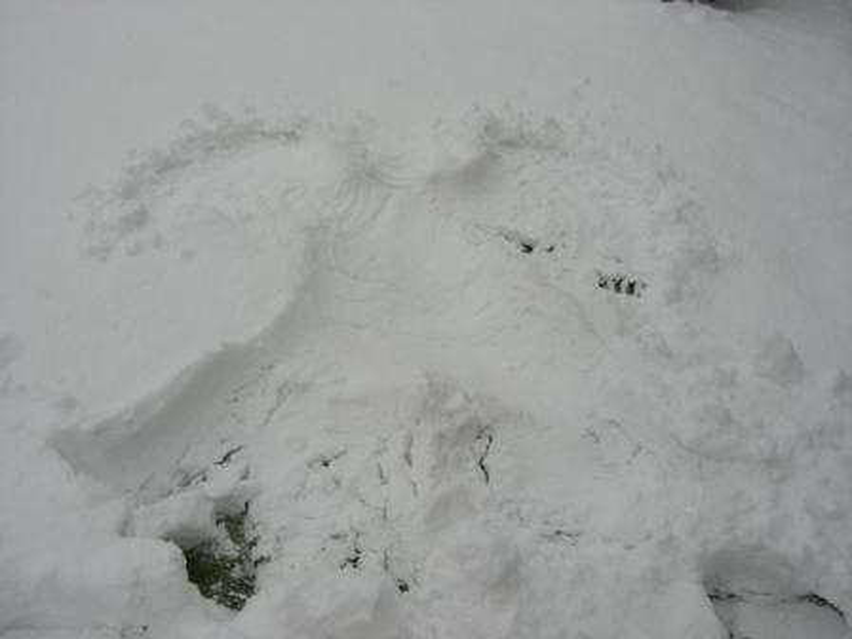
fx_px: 935
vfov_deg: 37.7
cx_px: 426
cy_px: 320
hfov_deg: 49.0
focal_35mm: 38
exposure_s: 1/320
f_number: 4.3
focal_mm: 6.2
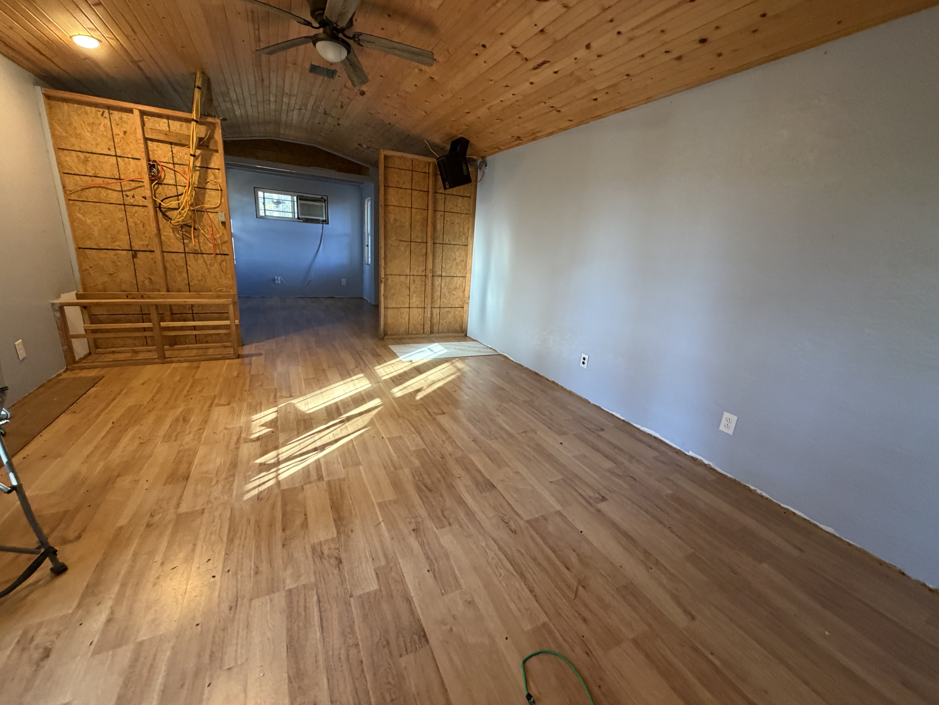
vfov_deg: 85.7
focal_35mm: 14
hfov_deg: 102.1
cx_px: 470
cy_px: 352
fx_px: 380
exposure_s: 1/60
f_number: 2.2
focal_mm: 2.22
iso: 320
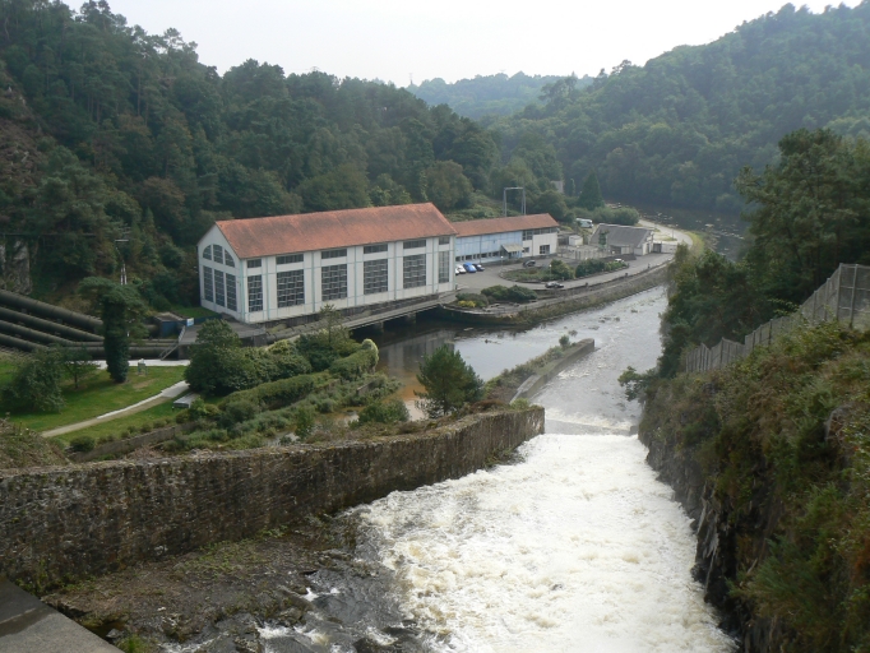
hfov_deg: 51.3
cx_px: 435
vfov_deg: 39.7
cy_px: 326
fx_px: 905
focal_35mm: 36
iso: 80
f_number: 5.6
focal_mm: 6
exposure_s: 1/400
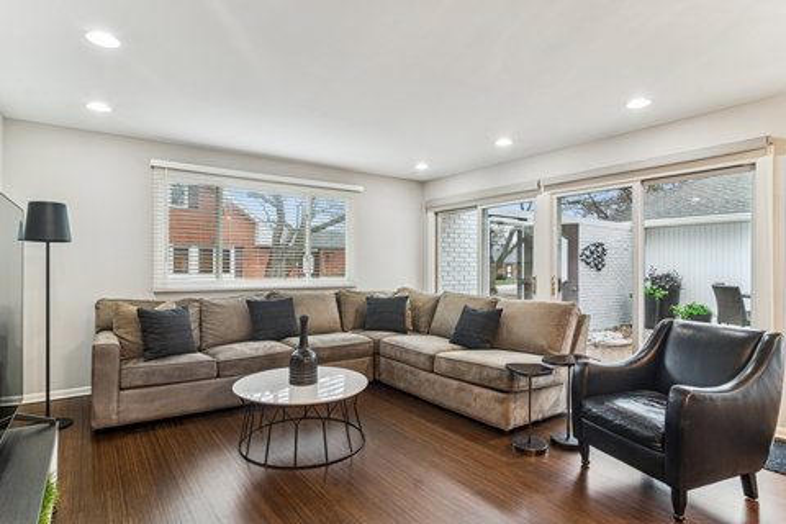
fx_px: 393
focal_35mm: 18
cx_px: 393
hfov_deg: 90.0
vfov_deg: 67.4
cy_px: 262
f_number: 8
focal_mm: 12
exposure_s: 1/2.5
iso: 200
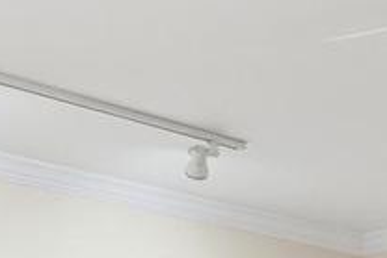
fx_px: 1043
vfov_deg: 12.6
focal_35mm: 97
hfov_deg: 20.6
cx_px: 337
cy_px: 499
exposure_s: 1/40
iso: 400
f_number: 8
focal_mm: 14
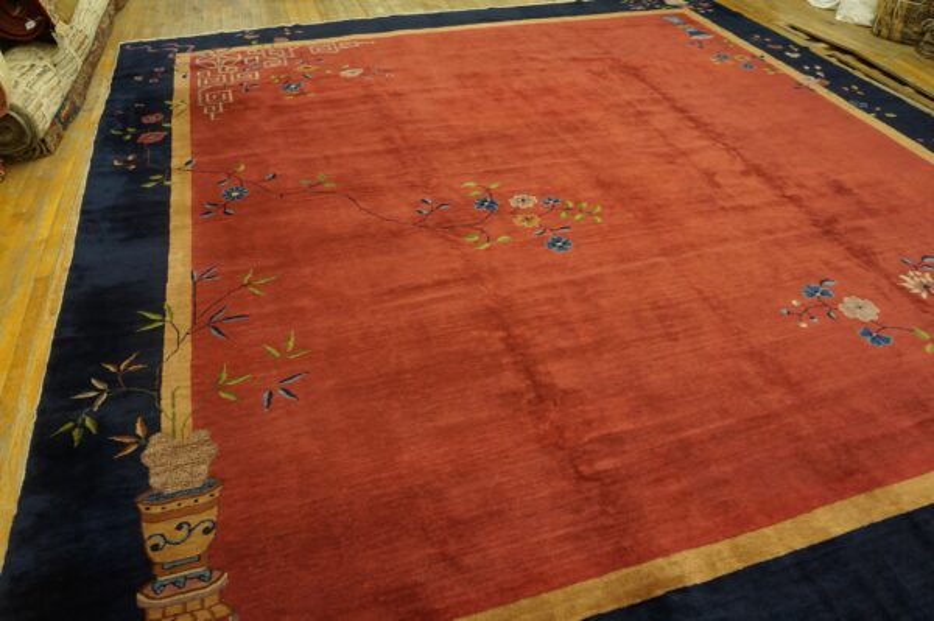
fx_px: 700
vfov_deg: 47.9
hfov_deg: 67.4
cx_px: 467
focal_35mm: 27
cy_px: 310
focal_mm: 18
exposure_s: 1/60
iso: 1000
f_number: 4
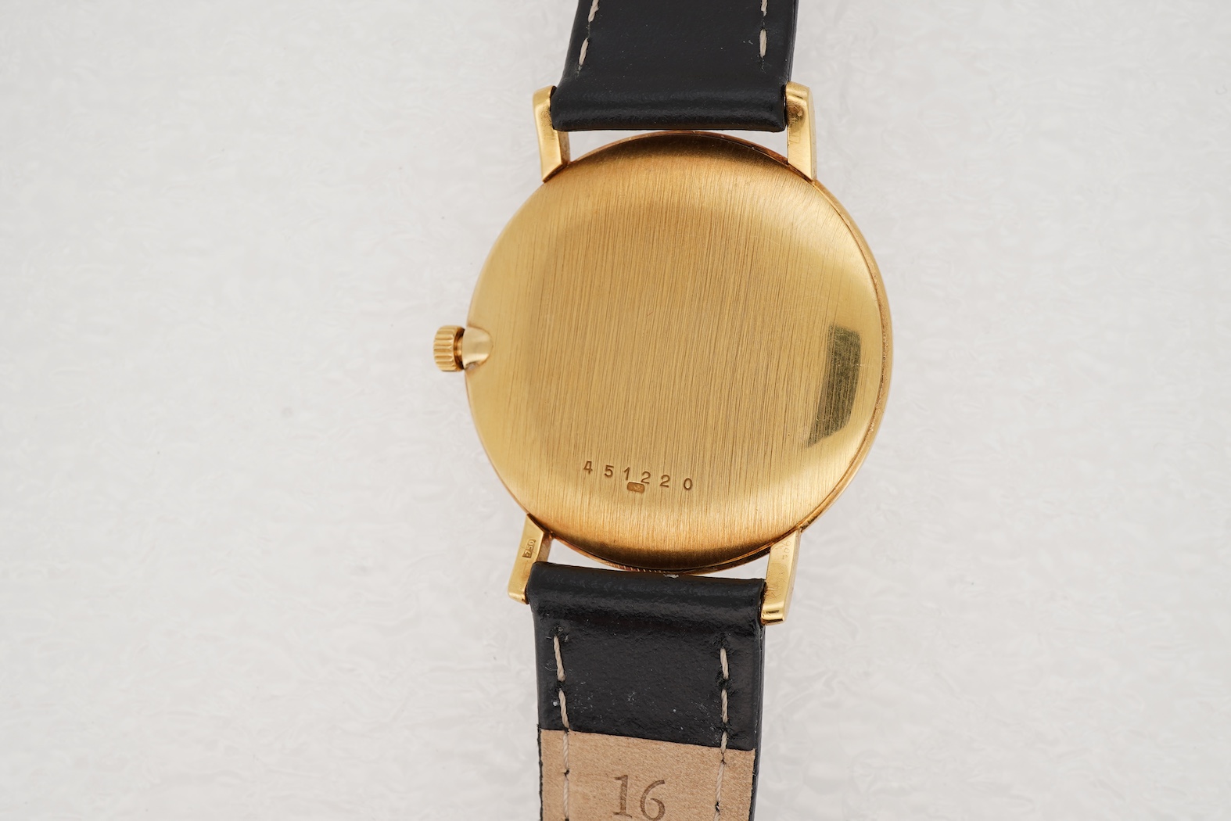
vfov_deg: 29.9
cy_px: 410
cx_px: 616
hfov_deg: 43.6
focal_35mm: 45
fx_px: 1539
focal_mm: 30
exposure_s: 1/160
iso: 160
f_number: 22
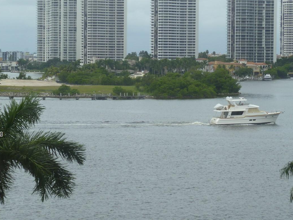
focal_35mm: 167
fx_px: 1414
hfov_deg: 11.8
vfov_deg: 8.9
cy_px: 135
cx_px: 140
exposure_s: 1/250
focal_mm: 19.5
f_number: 4.8
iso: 80
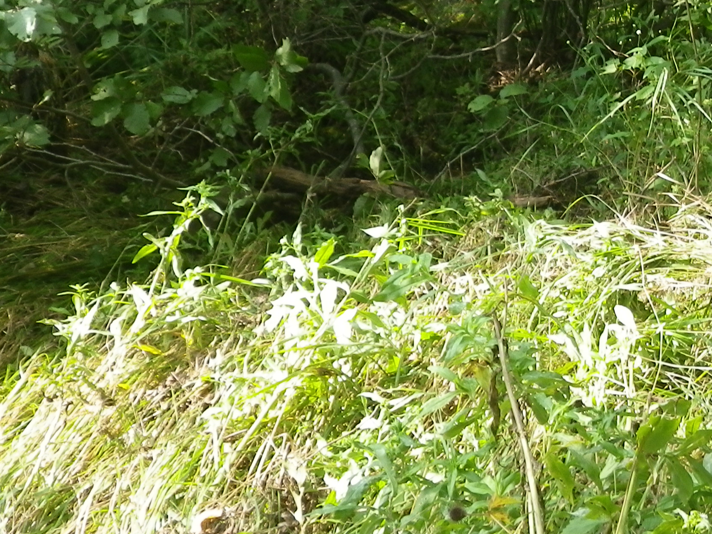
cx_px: 554
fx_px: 1378
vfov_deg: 21.2
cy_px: 10
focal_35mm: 67
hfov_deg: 28.4
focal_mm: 5
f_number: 3.5
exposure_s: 1/80
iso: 80
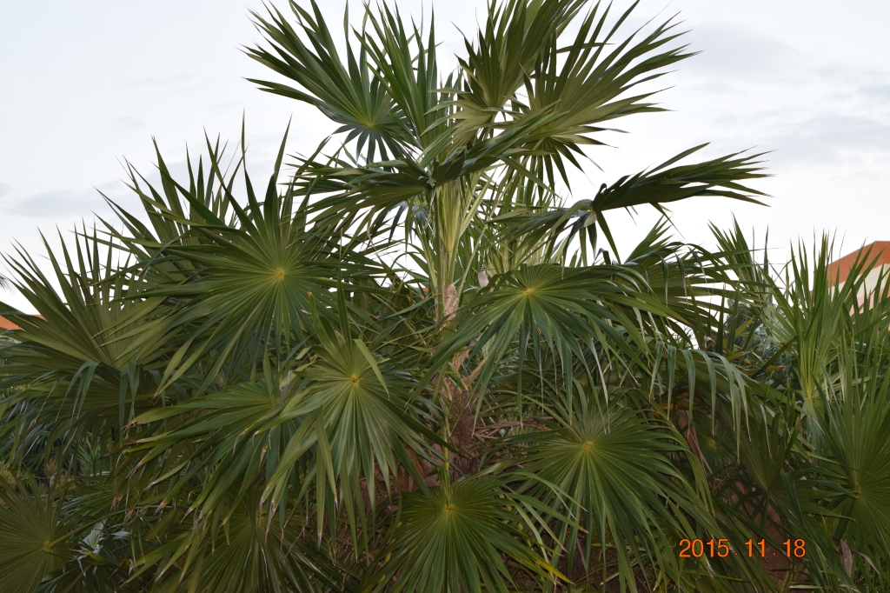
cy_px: 296
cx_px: 445
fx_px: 2039
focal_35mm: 82
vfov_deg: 16.5
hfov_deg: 24.6
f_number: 5.6
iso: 560
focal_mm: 55
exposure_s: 1/125
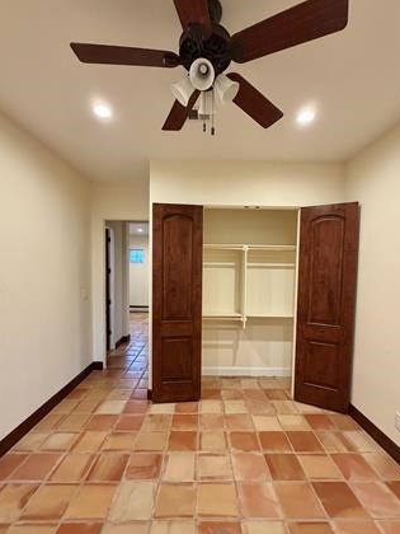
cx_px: 207
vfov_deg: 94.4
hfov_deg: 78.1
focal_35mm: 16
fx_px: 247
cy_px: 282
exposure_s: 1/60
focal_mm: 2.22
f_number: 2.2
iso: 500
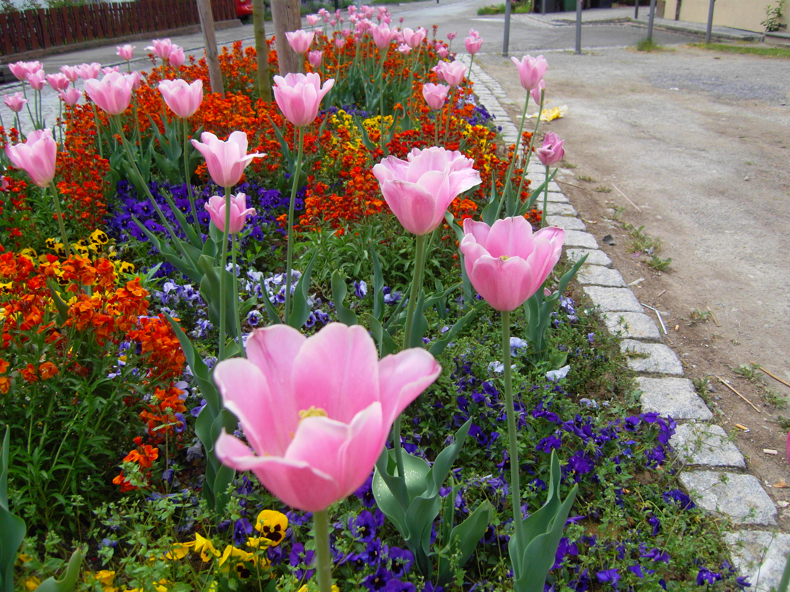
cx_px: 395
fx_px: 639
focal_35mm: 28
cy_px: 296
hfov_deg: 63.4
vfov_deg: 49.7
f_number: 7.3
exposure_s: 1/80
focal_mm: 6
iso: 80
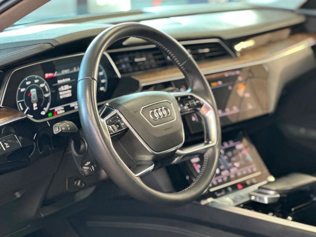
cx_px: 158
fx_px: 703
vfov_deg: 19.1
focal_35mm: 77
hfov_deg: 25.3
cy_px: 118
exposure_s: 1/24
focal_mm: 9
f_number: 2.8
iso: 400
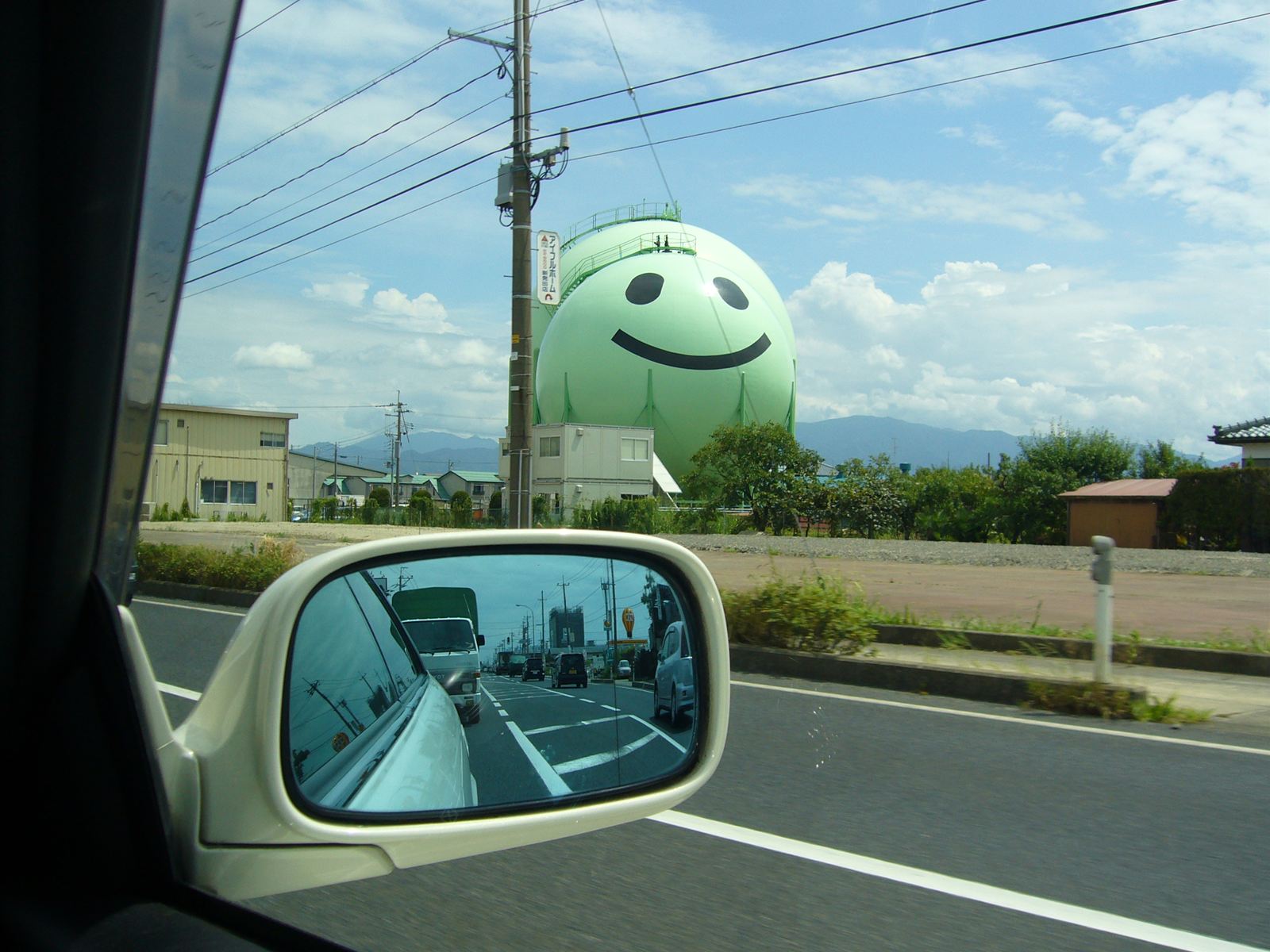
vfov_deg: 40.7
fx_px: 1284
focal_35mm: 35
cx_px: 635
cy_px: 476
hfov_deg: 52.6
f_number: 5.6
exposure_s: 1/320
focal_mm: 5.8
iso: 80
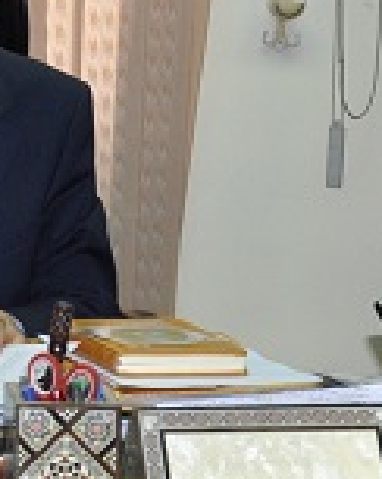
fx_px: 2351
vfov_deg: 11.5
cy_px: 25
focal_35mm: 166
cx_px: -316
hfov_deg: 8.9
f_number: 4
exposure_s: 1/60
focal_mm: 28
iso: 800
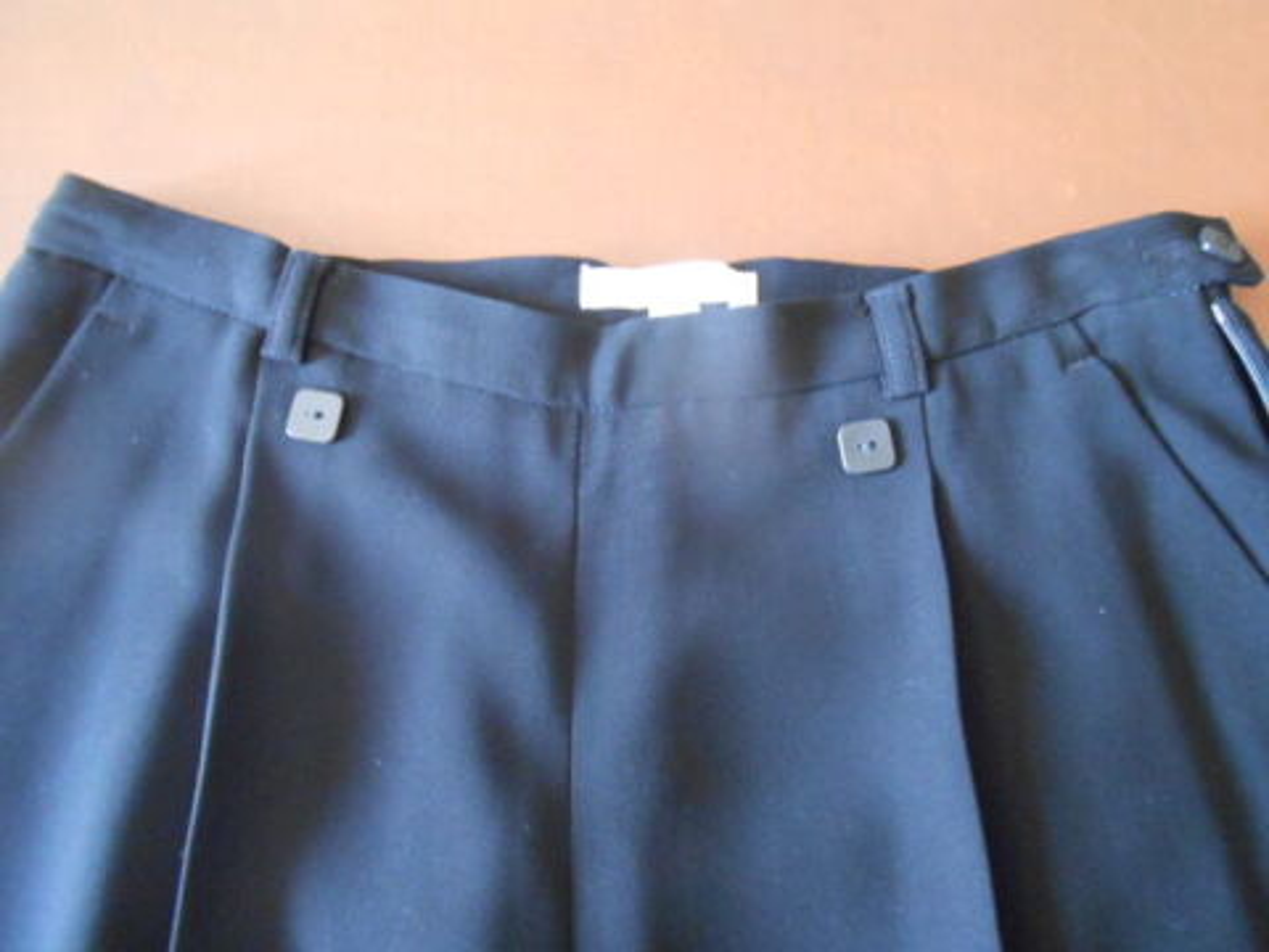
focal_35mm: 26
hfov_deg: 67.3
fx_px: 953
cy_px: 476
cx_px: 634
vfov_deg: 53.1
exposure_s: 1/8
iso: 800
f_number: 3.5
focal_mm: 4.6
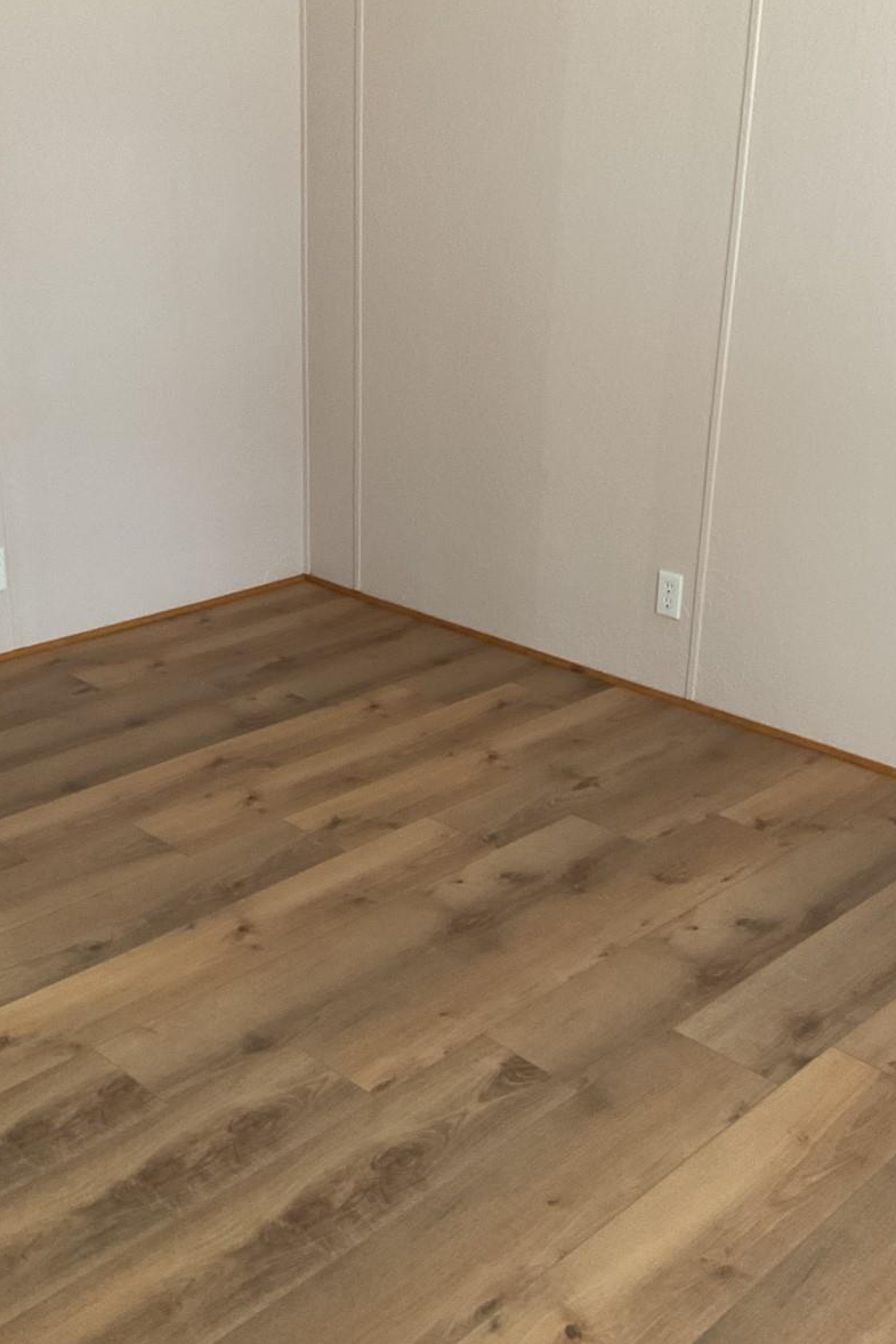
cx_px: 415
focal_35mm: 41
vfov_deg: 47.4
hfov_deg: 32.6
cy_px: 673
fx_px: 1530
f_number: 1.8
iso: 200
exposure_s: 1/40
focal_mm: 3
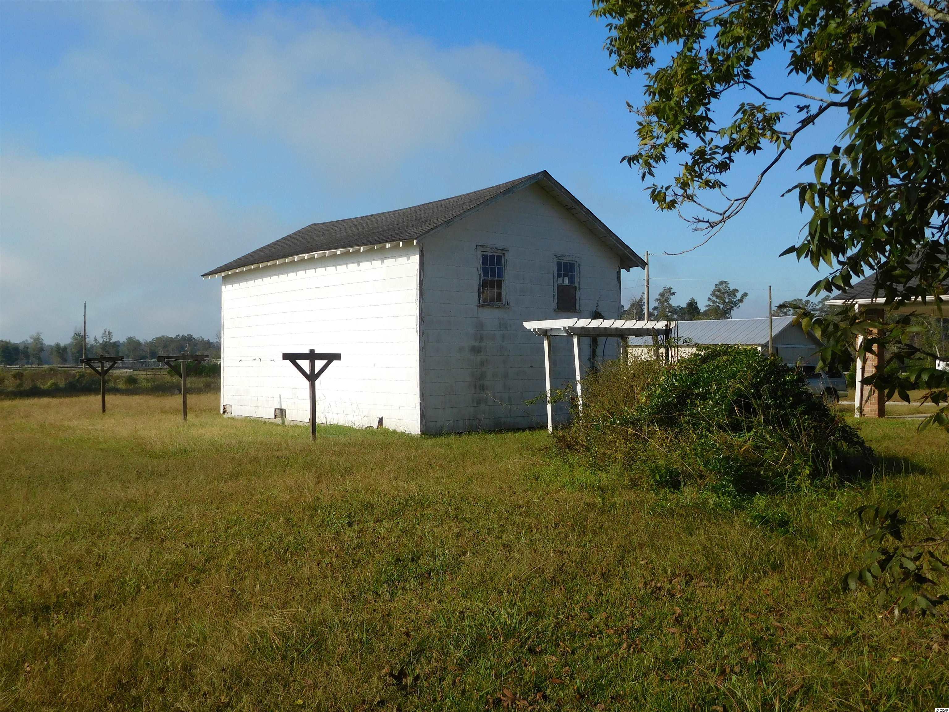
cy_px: 356
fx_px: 877
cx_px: 474
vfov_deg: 44.2
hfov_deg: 56.8
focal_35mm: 32
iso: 125
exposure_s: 1/400
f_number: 7.2
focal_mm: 5.7
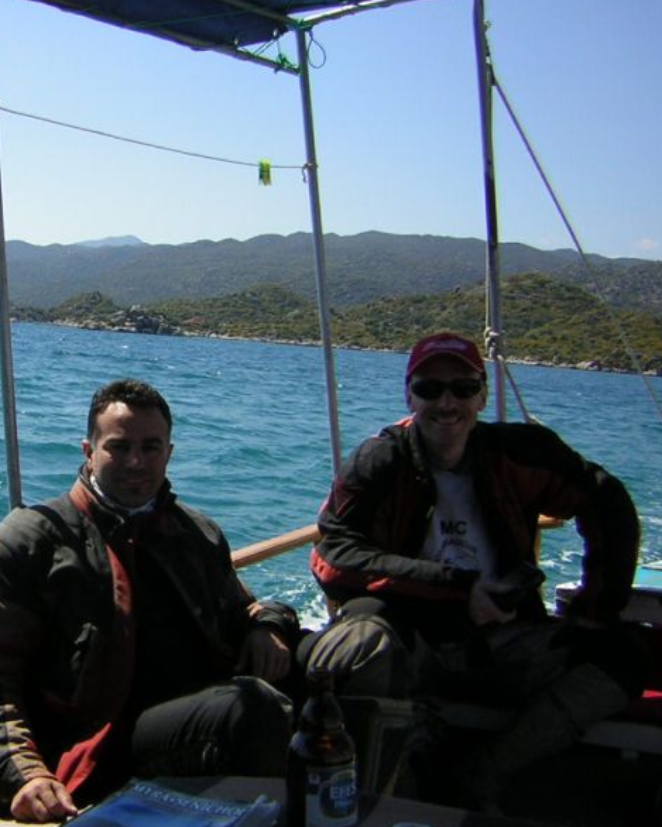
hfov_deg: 30.9
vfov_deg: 38.8
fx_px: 1175
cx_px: 168
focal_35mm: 48
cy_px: 419
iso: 50
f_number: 5.2
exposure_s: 1/392
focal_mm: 4.7
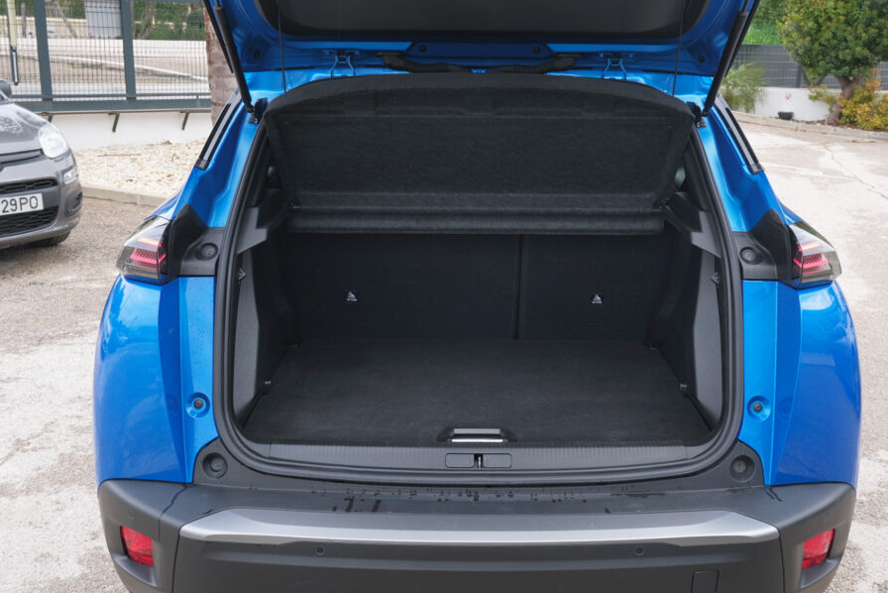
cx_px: 461
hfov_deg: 48.4
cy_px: 334
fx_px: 987
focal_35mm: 40
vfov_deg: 33.4
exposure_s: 1/50
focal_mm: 23.5
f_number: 9
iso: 160
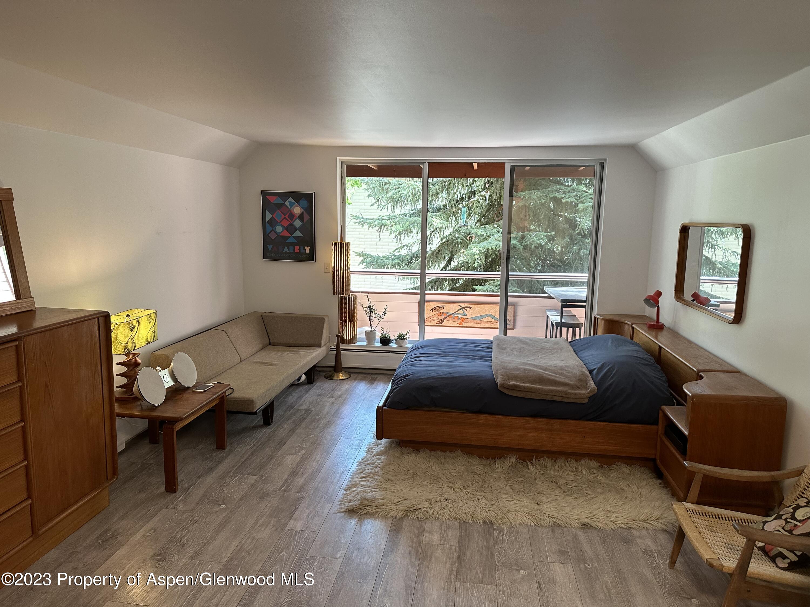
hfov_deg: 71.6
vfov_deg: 56.8
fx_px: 562
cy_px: 304
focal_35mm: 24
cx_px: 405
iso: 200
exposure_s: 1/120
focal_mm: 6.86
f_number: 1.78
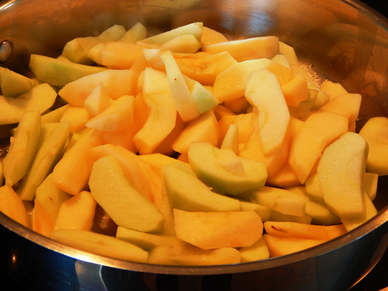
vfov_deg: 24.0
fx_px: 684
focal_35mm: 61
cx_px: 194
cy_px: 146
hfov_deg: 31.7
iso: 250
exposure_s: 1/30
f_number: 4
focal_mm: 10.9
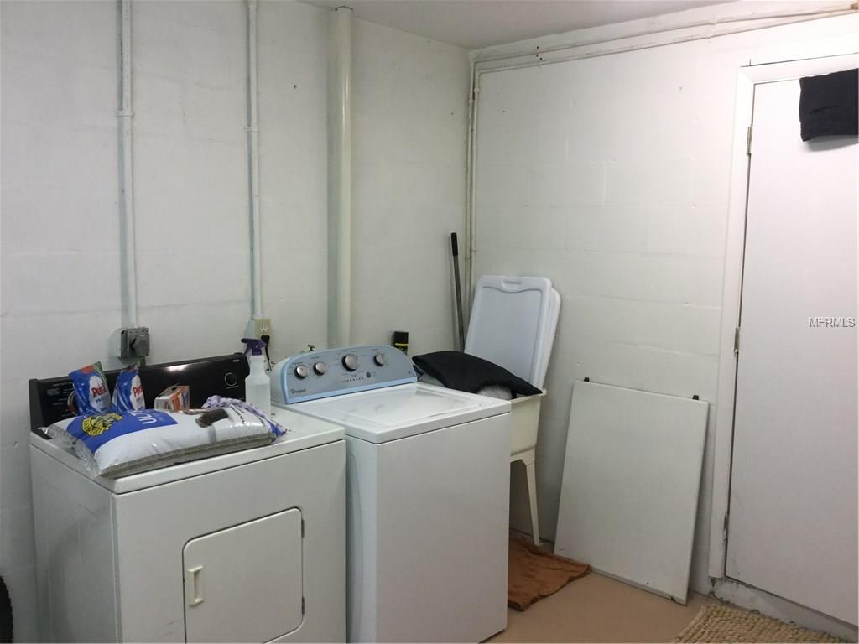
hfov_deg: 58.4
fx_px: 769
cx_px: 430
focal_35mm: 31
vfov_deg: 45.4
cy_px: 322
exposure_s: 1/30
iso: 50
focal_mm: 3.3
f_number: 2.4
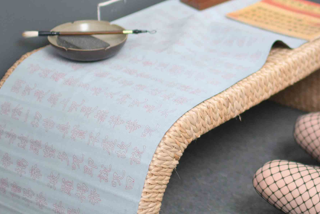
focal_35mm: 91
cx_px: 319
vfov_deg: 15.0
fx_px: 809
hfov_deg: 21.6
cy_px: 51
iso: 400
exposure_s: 1/200
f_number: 1.4
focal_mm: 35
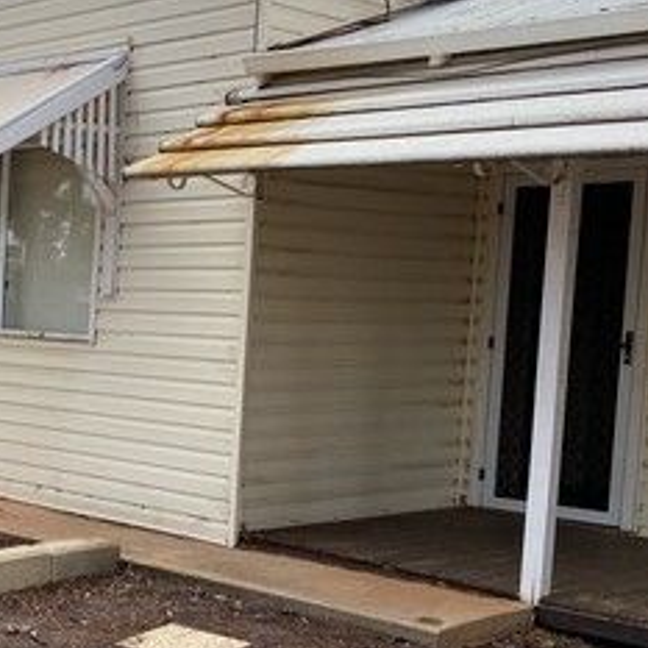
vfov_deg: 27.1
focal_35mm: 63
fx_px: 1334
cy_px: 437
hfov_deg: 24.4
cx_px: -156
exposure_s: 1/852
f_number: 1.8
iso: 32
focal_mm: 4.25
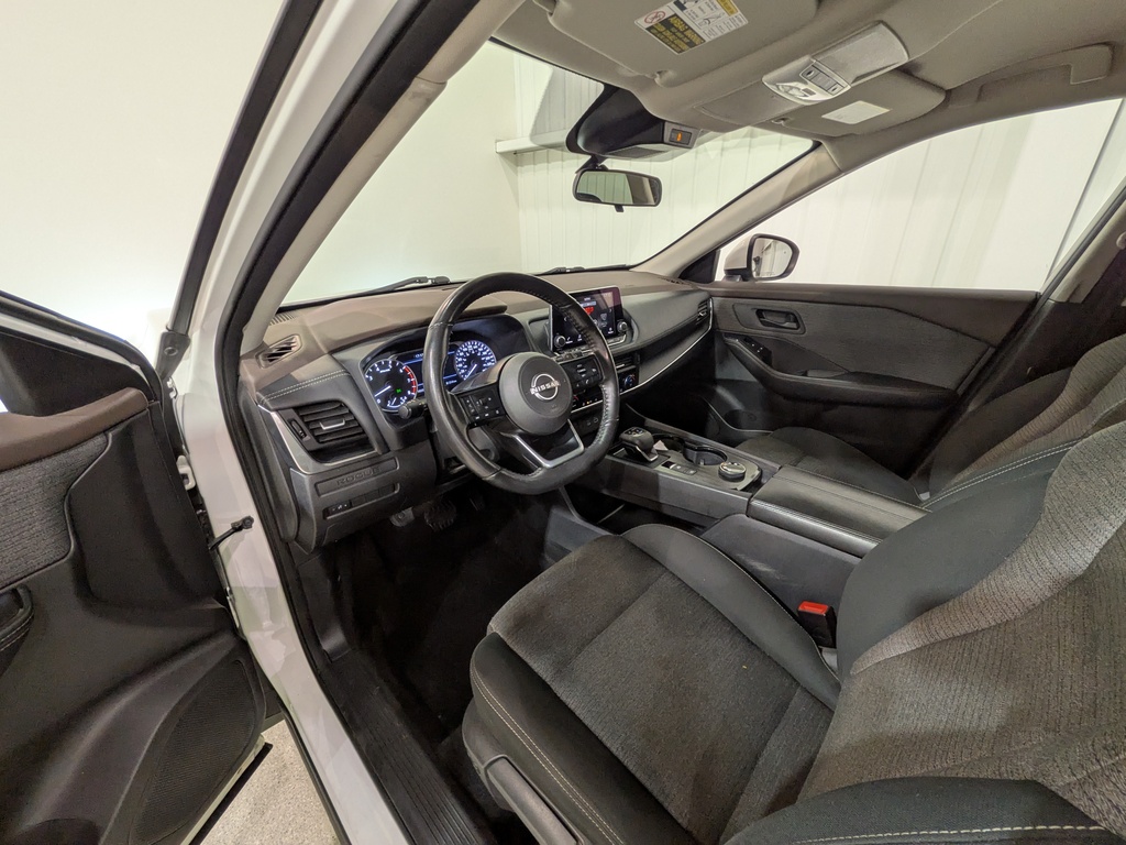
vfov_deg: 85.7
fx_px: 455
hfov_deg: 102.1
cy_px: 422
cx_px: 563
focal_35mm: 14
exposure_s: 1/30
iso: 118
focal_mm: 1.83
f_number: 2.2
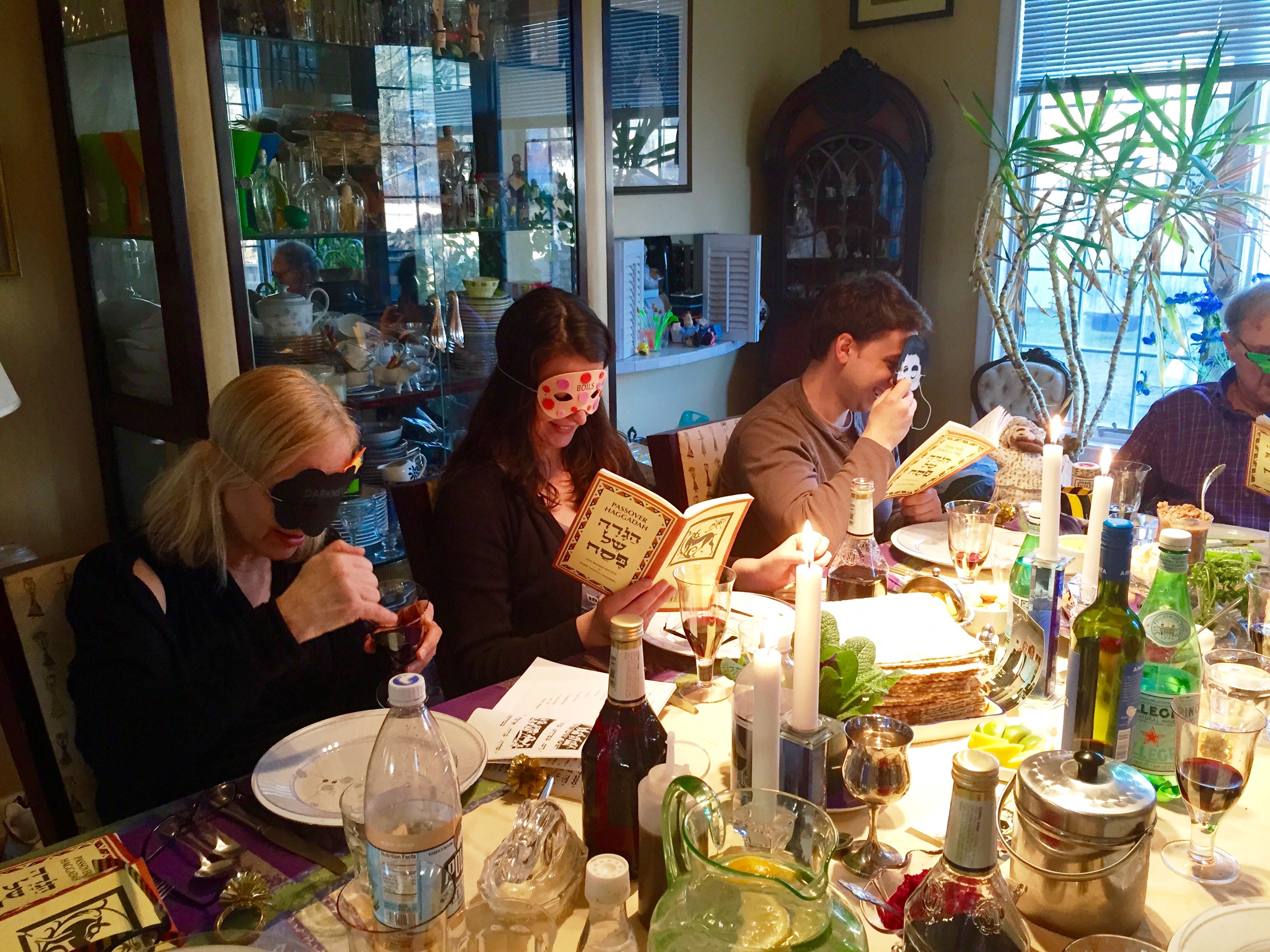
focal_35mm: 29
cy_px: 476
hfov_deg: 61.7
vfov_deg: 48.2
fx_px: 1064
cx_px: 635
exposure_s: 1/30
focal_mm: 4.15
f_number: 2.2
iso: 125
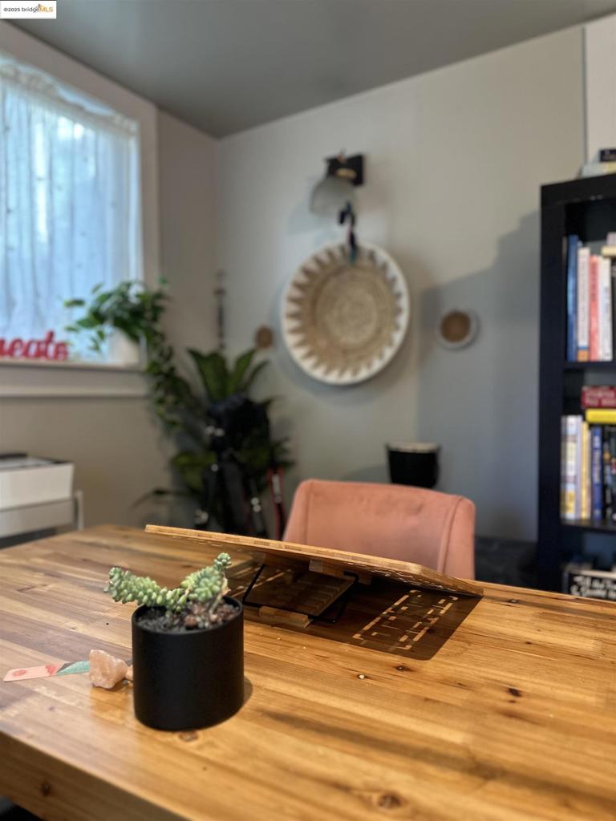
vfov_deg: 71.6
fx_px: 569
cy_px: 410
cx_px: 308
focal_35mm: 24
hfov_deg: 56.8
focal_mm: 6.86
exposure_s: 1/60
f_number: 1.78
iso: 250
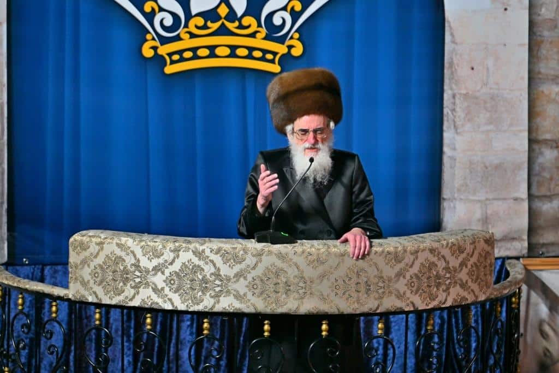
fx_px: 4659
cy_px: 186
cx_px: 280
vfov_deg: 4.6
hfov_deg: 6.9
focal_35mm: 300
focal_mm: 200
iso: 320
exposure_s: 1/160
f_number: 2.8
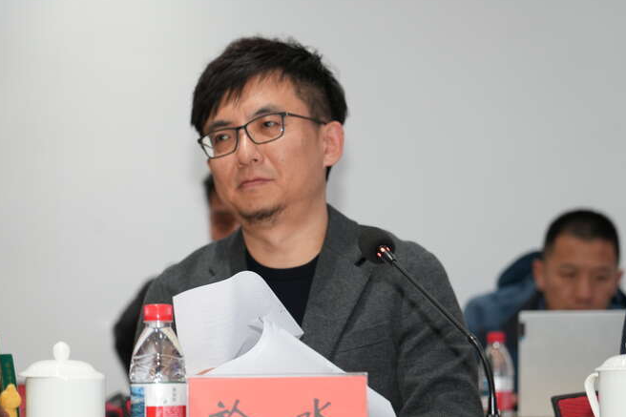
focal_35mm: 128
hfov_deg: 16.0
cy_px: 232
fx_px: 2225
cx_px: 316
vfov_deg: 10.7
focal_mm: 105
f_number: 4
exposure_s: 1/160
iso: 1000
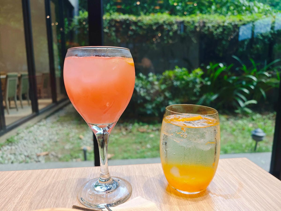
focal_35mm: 23
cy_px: 106
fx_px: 187
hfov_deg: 73.9
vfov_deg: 58.9
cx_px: 140
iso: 400
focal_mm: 8.72
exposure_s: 1/60
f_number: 2.8
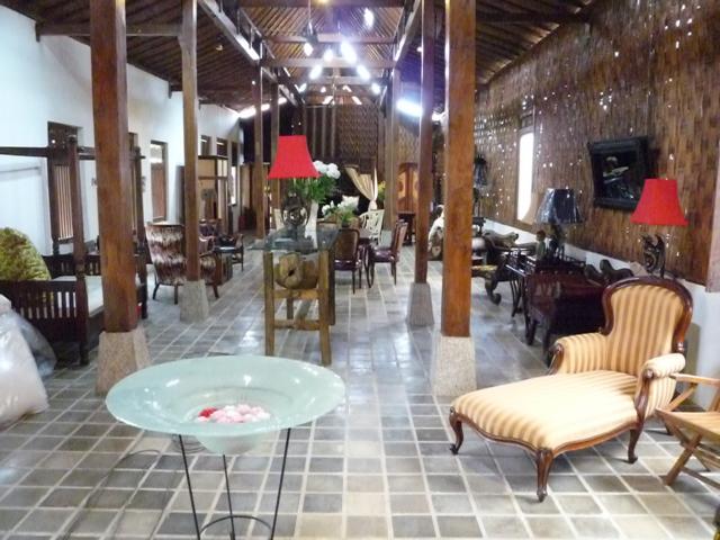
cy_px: 270
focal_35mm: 30
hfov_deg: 60.0
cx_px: 360
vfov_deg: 46.8
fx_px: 624
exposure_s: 1/30
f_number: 3.3
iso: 2500
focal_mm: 5.2
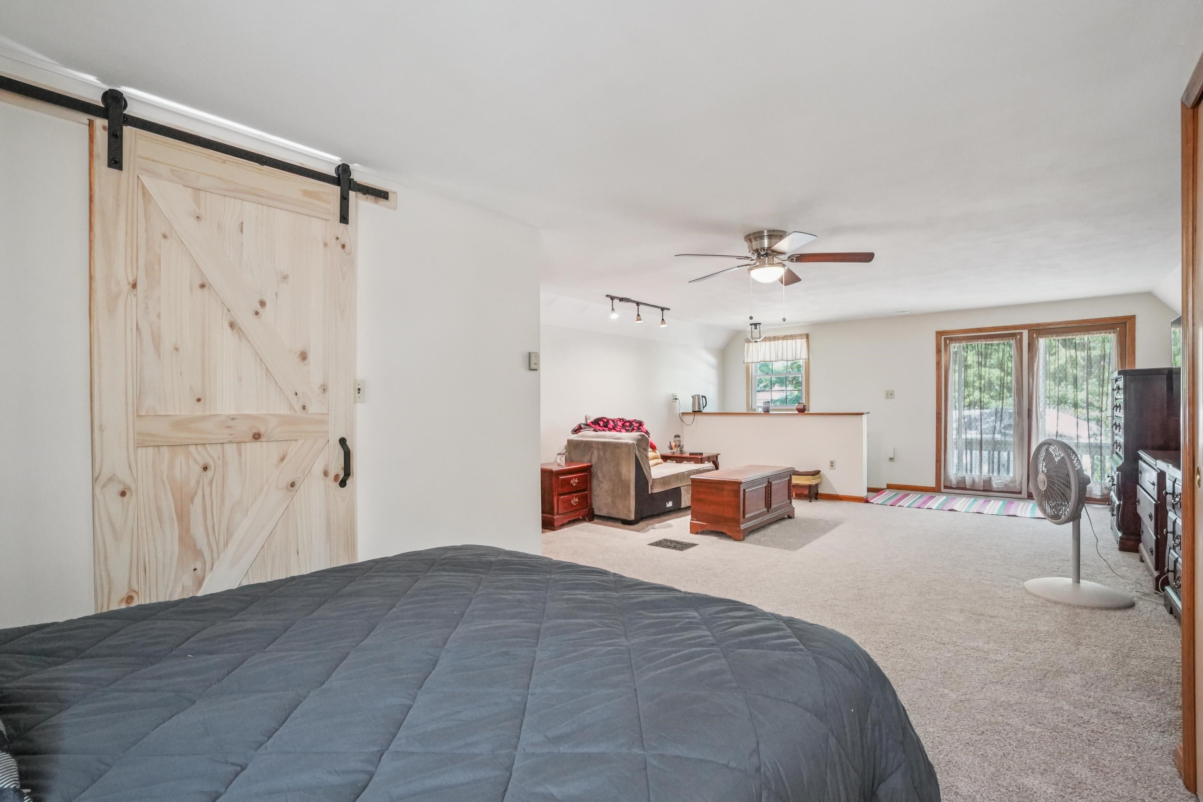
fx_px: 535
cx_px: 602
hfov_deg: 96.7
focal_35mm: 16
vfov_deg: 73.7
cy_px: 401
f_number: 8
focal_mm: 16
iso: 4000
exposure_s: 1/30
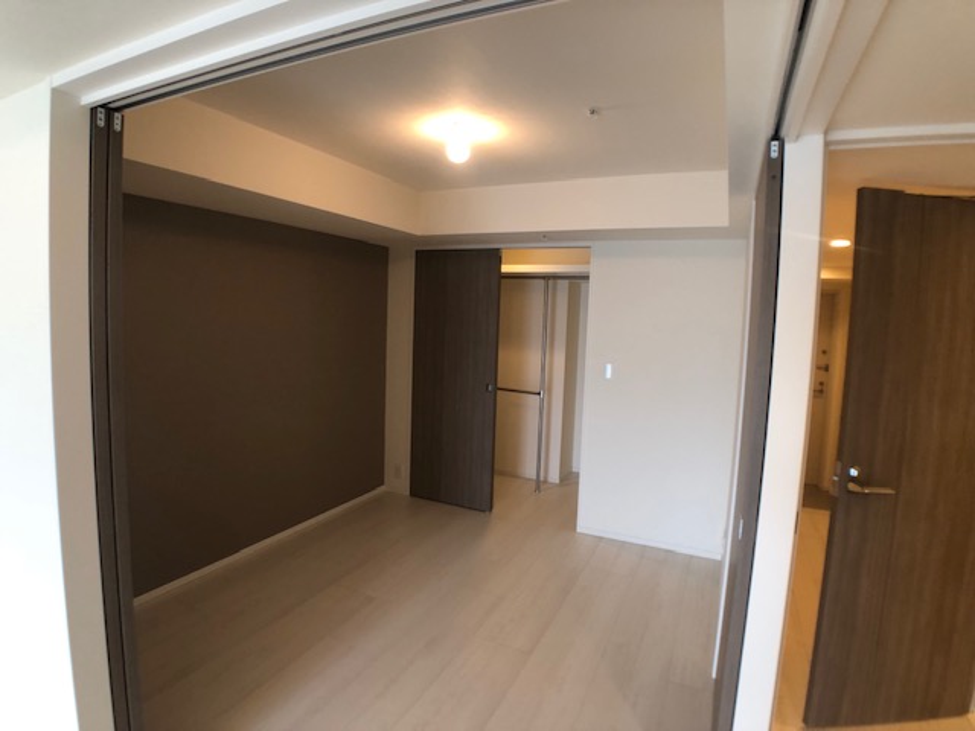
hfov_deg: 63.4
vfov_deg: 49.7
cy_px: 366
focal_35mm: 28
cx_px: 488
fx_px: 789
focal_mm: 3.99
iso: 32
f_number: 1.8
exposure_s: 1/33
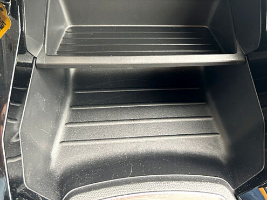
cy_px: 39
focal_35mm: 42
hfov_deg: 44.3
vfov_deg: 33.3
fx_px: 324
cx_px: 172
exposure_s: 1/60
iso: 200
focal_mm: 5.7
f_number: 1.5
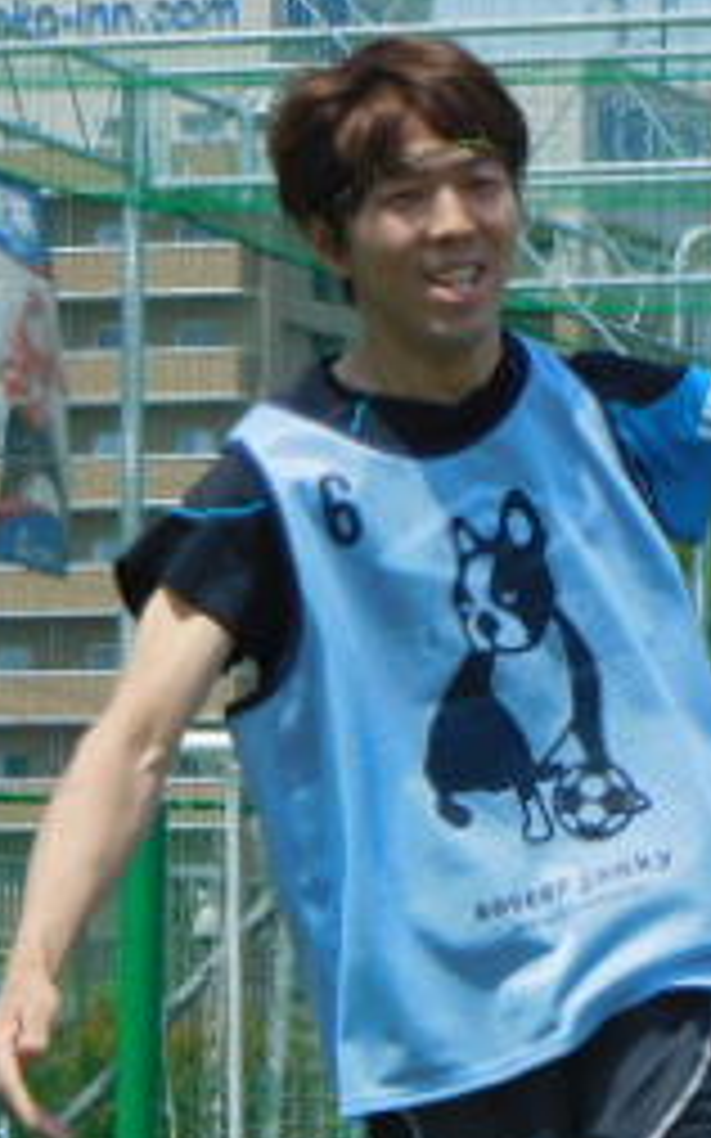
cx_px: 675
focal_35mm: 241
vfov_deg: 8.7
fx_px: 7476
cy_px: 805
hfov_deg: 5.4
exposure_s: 1/800
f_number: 4.7
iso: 125
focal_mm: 16.1
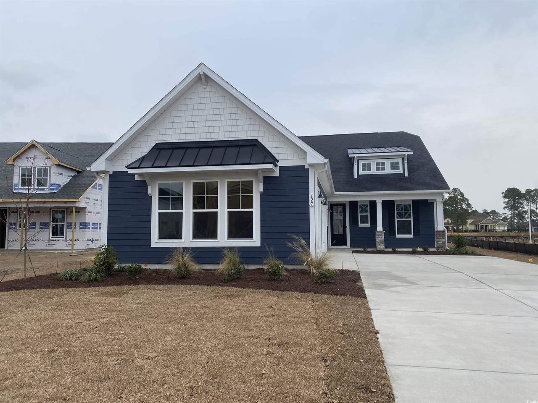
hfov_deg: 67.3
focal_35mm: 26
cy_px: 202
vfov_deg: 53.1
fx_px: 404
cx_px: 269
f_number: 1.8
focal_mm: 4.25
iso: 32
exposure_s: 1/393
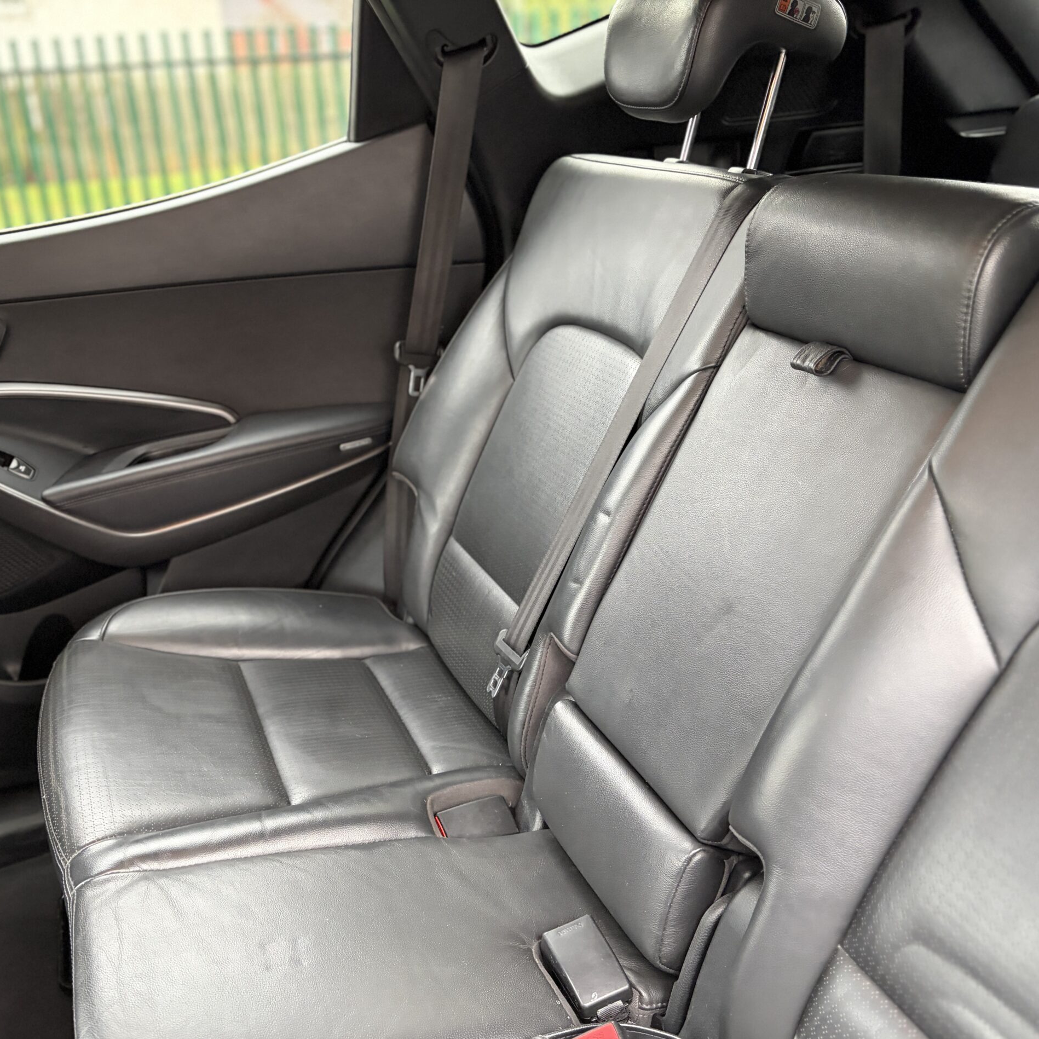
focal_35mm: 31
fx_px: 1053
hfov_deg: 52.5
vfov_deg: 52.5
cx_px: 495
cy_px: 525
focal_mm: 5.96
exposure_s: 1/60
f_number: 1.6
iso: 500
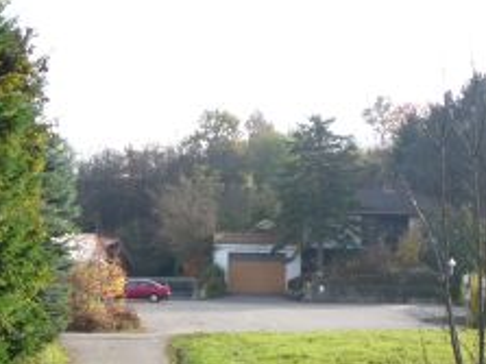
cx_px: 102
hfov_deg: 27.7
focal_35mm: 69
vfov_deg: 20.7
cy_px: 355
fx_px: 968
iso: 100
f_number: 4
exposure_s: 1/250
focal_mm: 5.2
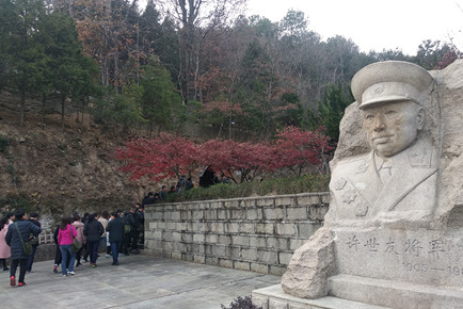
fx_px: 360
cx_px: 233
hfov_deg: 65.4
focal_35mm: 28
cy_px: 171
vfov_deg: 46.4
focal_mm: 3.81
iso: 125
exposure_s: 1/100
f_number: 2.2
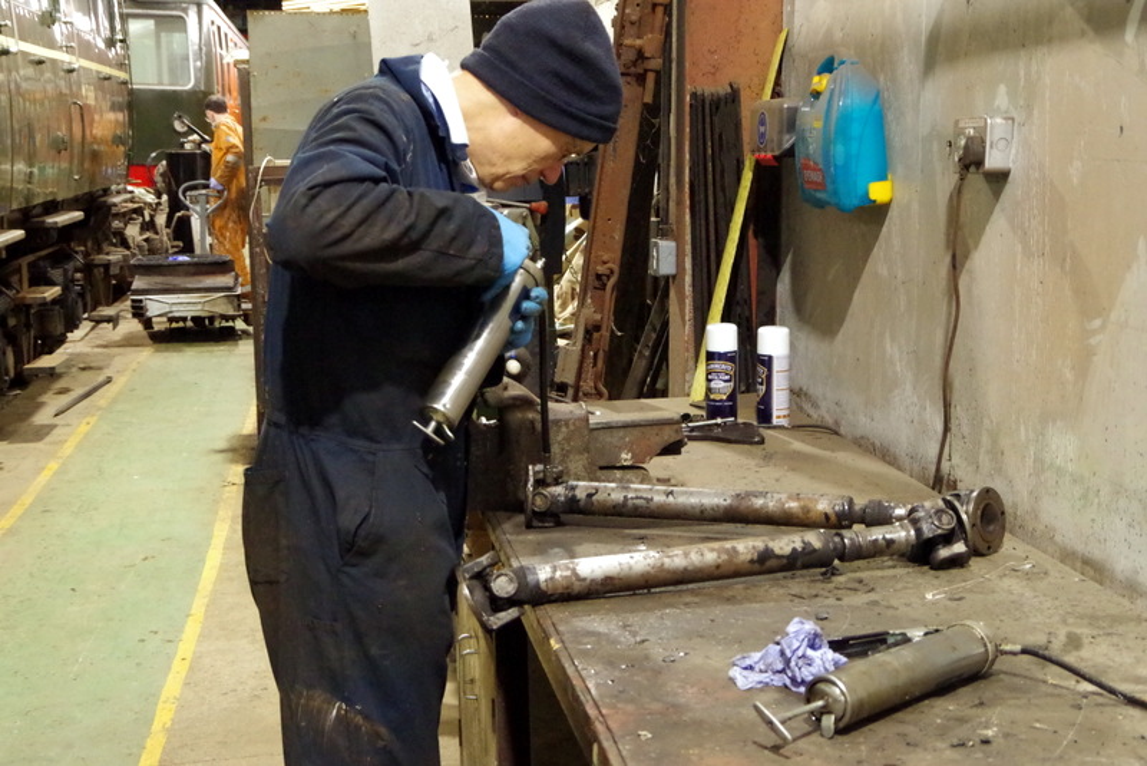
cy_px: 383
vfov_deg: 25.1
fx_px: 1721
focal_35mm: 54
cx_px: 574
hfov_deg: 36.9
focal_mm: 36
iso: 6400
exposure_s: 1/60
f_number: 8
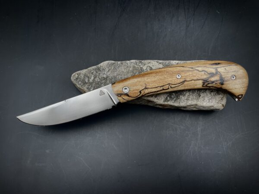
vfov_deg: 53.1
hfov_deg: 67.3
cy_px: 97
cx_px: 130
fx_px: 195
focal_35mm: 26
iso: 32
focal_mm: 4.2
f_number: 1.6
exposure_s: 1/102
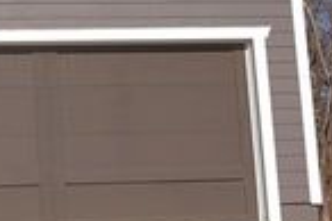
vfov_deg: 10.4
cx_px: -84
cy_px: -117
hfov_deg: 15.5
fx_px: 1170
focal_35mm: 127
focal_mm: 13.7
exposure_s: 1/1000
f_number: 3.2
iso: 80
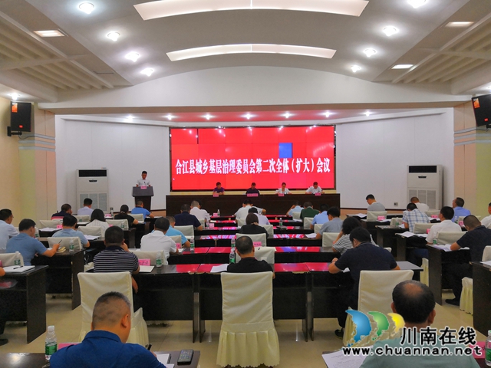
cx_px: 246
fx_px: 383
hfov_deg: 65.3
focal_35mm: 27
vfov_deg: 51.4
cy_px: 184
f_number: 1.8
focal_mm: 3.95
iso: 160
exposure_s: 1/100
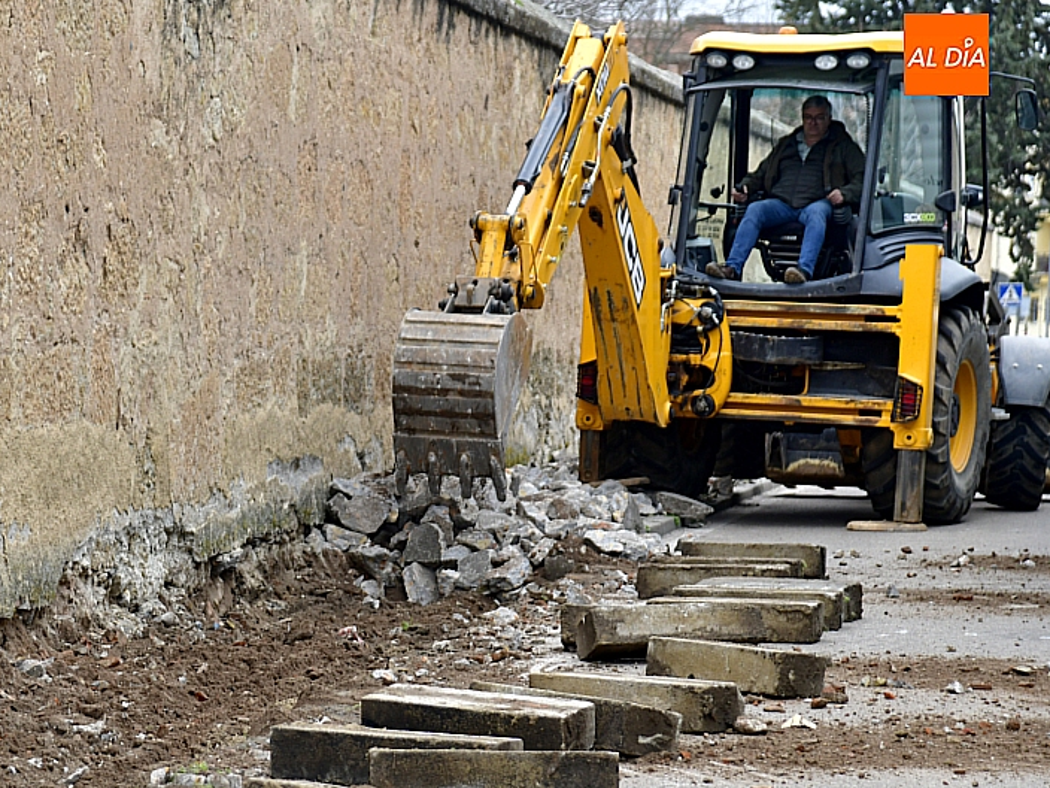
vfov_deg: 12.0
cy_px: 516
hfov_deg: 15.9
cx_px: 219
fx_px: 3731
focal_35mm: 123
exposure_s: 1/250
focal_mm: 75
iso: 320
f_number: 4
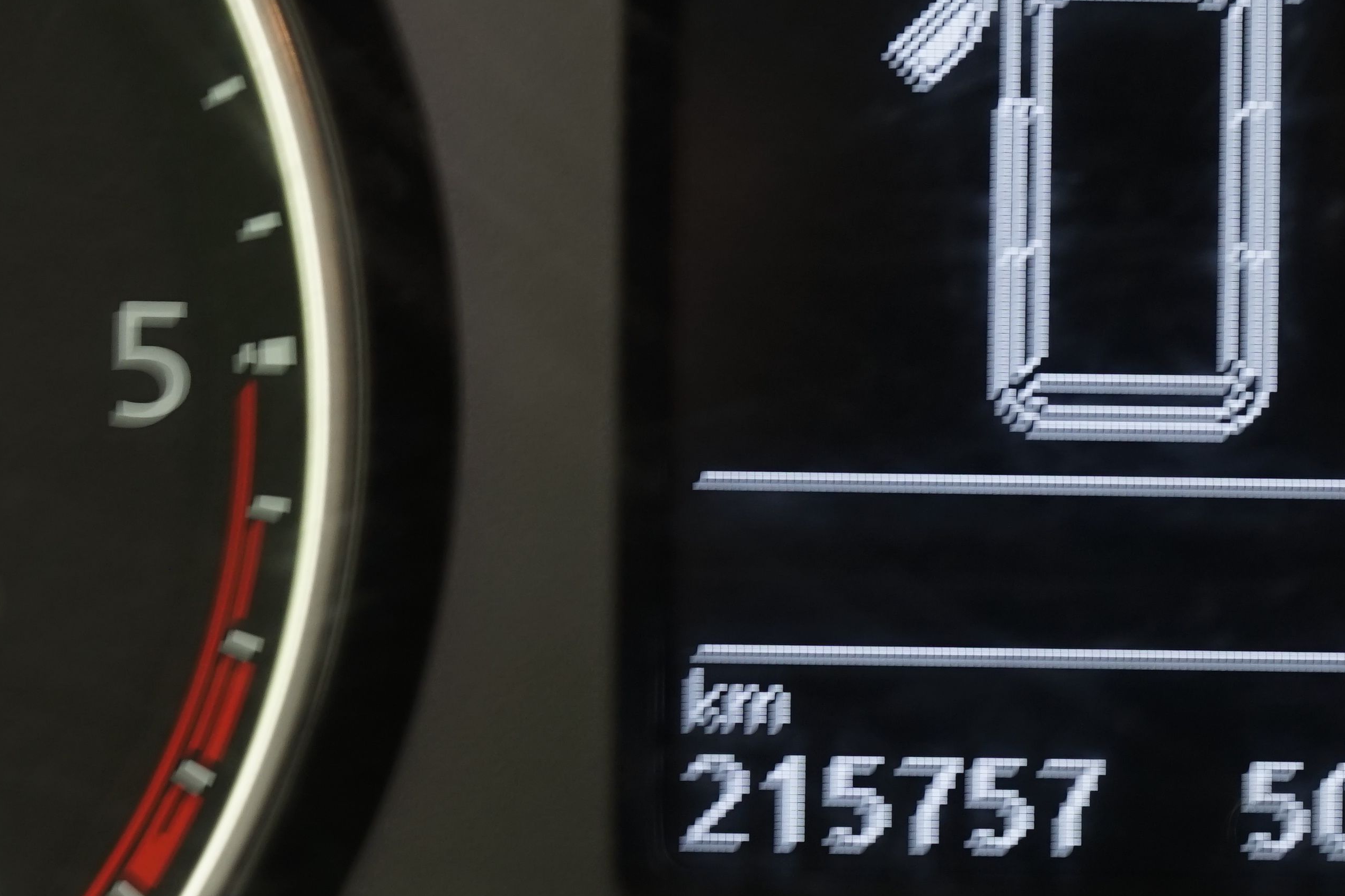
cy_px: 394
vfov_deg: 10.5
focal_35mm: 130
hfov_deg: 15.7
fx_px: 4857
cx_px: 1084
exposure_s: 1/6
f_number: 7.1
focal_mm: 55
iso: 500
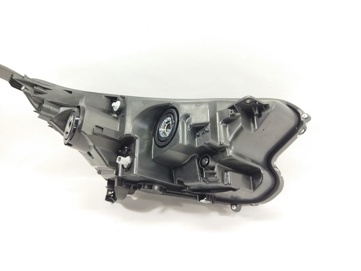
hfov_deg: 65.3
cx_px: 180
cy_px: 136
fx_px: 282
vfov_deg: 51.4
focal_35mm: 27
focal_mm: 4.71
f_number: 1.79
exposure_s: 1/50
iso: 133
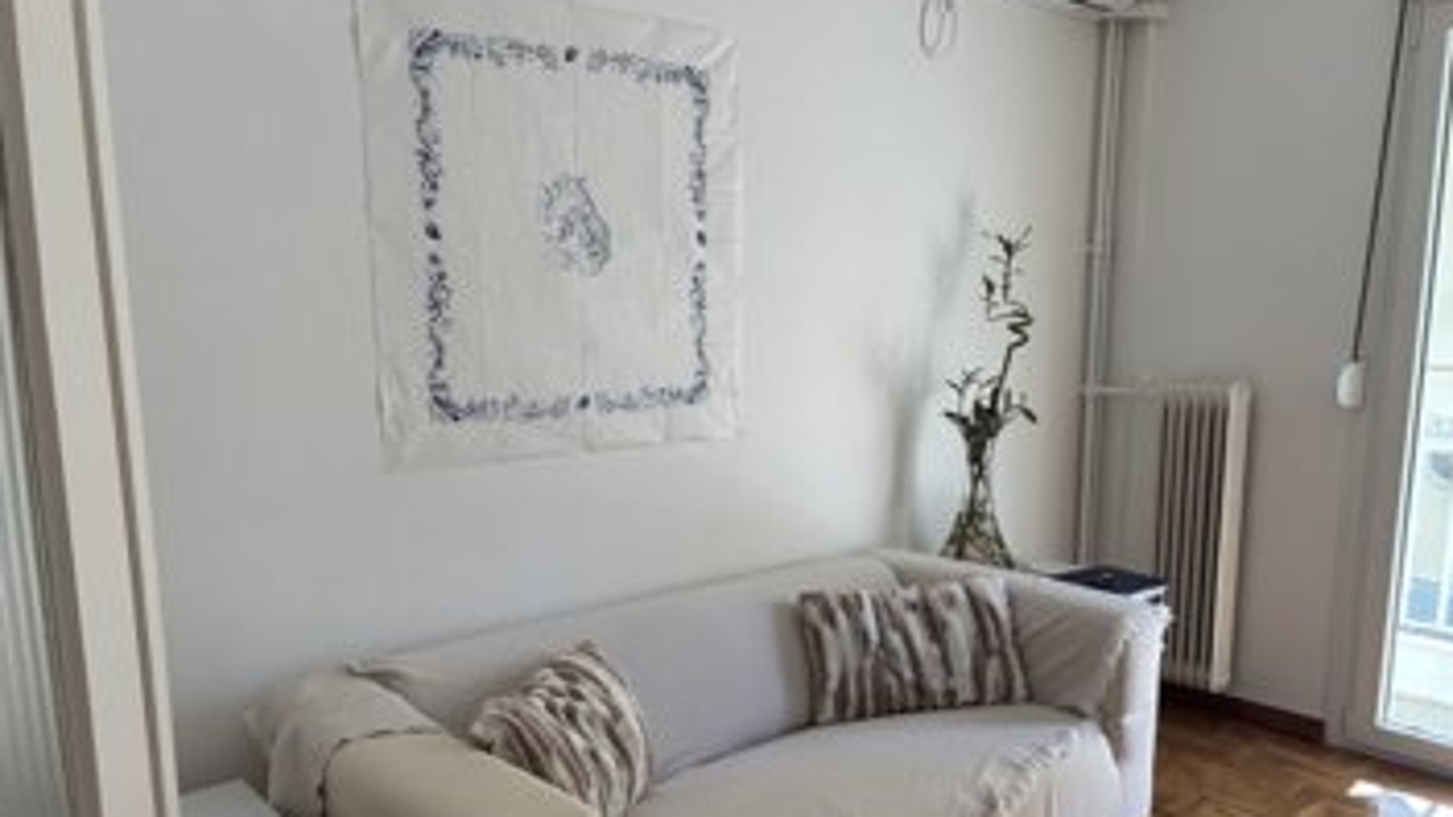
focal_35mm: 29
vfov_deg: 39.9
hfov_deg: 66.1
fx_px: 1117
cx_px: 722
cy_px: 503
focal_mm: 5.96
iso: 64
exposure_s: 1/121
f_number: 1.6
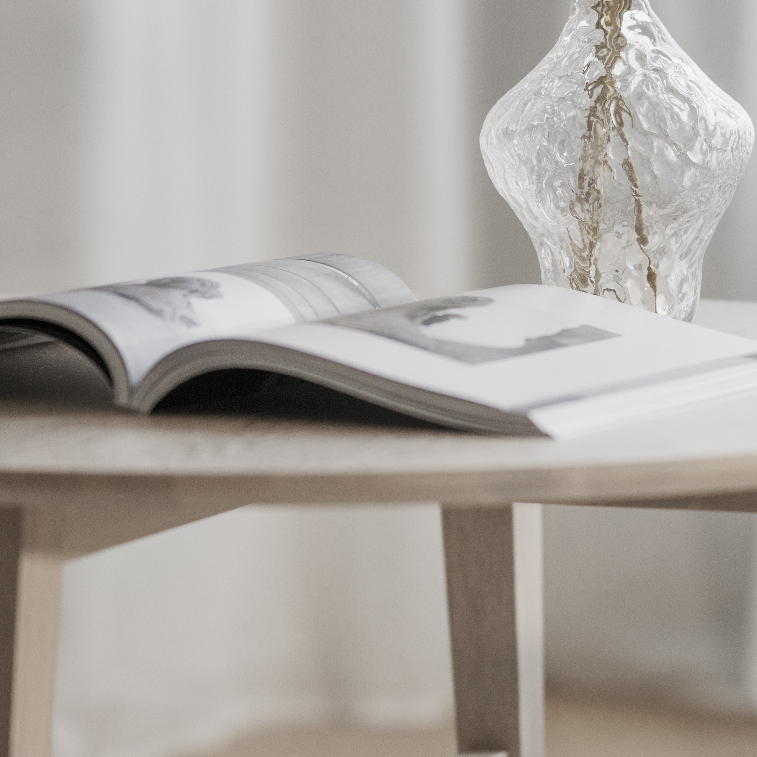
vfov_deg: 7.0
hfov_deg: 7.0
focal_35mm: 251
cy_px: 516
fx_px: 6210
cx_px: 506
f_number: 1.8
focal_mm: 85
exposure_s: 1/100
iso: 200
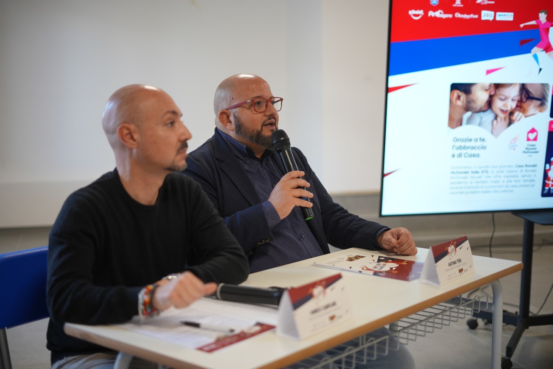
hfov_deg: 39.6
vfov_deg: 27.0
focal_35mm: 50
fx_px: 769
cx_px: 276
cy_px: 184
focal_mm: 50
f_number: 1.8
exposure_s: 1/125
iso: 320
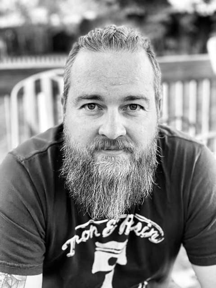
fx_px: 433
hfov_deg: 28.0
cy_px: 144
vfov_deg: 36.8
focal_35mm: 52
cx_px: 108
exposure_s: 1/122
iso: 64
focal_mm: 6
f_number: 2
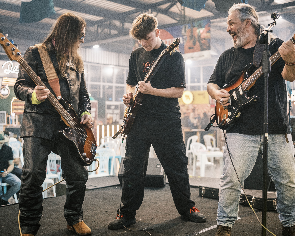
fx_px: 410
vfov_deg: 32.1
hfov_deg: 39.5
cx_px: 169
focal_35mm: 47
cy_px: 116
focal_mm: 27
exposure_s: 1/320
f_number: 1.2
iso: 1000
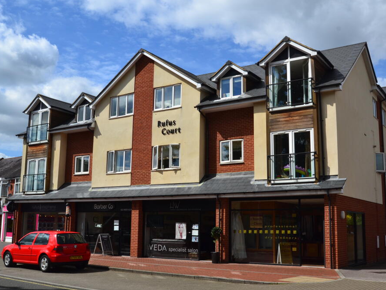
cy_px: 144
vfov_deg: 36.0
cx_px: 205
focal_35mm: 40
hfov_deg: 46.8
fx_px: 446
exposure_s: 1/500
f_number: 11
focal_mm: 24
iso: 360
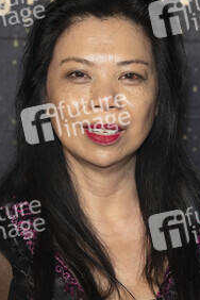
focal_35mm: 170
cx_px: 106
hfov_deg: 8.1
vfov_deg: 12.1
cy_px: 172
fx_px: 1417
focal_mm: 120
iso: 800
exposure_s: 1/200
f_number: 5.6
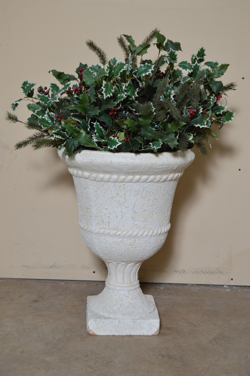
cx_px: 125
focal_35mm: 60
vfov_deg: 33.4
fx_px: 626
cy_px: 188
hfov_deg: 22.6
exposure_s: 1/80
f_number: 6.3
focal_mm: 40
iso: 400
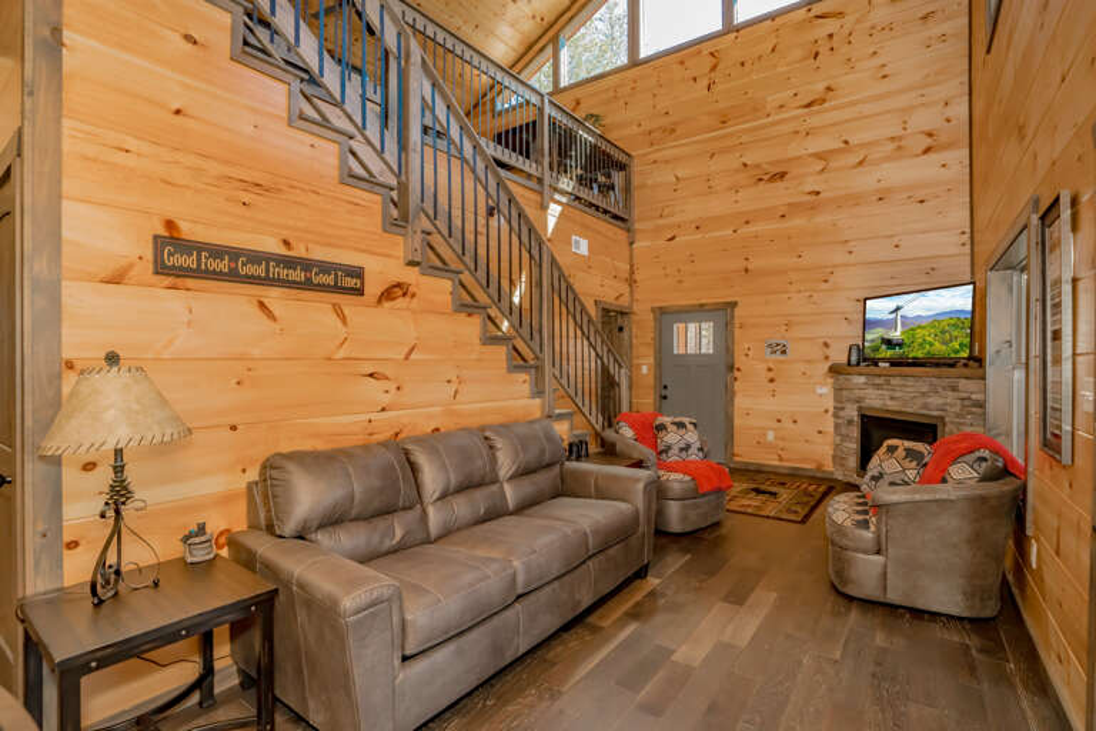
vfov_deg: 73.7
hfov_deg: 96.7
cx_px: 548
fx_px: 487
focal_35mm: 16
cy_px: 366
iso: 1600
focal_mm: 16
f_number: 8
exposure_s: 1/160
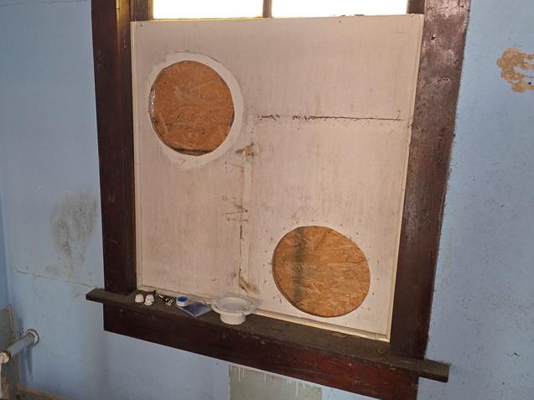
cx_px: 161
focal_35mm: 37
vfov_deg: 38.6
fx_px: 570
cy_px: 214
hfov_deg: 48.9
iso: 100
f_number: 1.7
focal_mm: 6.3
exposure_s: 1/30
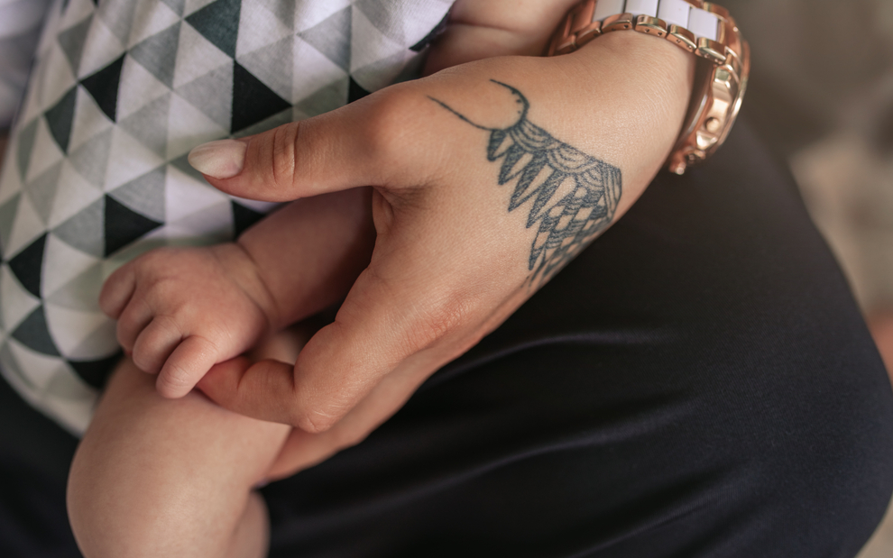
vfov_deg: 35.3
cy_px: 297
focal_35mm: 36
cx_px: 443
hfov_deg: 54.0
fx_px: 876
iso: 200
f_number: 2.2
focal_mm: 35
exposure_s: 1/160
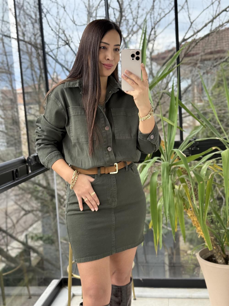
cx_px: 114
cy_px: 153
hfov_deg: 30.3
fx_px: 423
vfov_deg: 39.7
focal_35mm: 48
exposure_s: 1/333
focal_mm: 6.76
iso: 80
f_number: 1.78
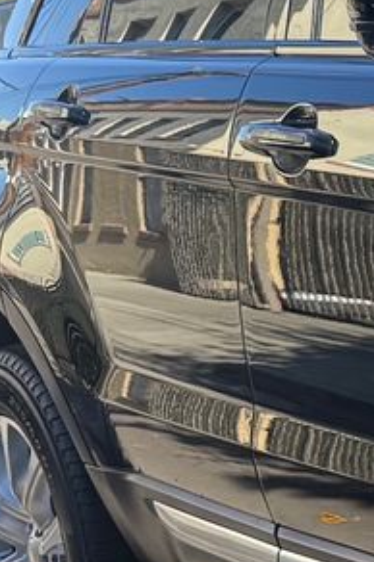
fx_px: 2140
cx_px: 1226
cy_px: 323
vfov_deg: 15.0
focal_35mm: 137
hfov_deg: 8.1
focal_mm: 6.76
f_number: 1.78
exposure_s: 1/1437
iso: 100
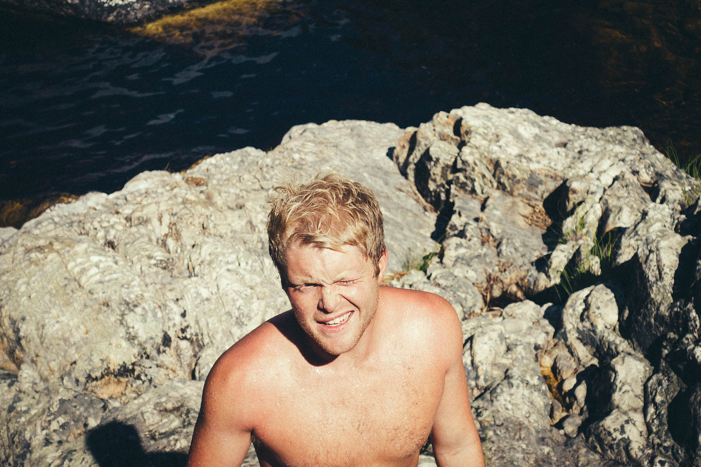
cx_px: 350
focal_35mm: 70
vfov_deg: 19.5
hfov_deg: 28.8
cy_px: 234
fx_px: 1363
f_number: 4
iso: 125
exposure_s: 1/800
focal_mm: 25.7
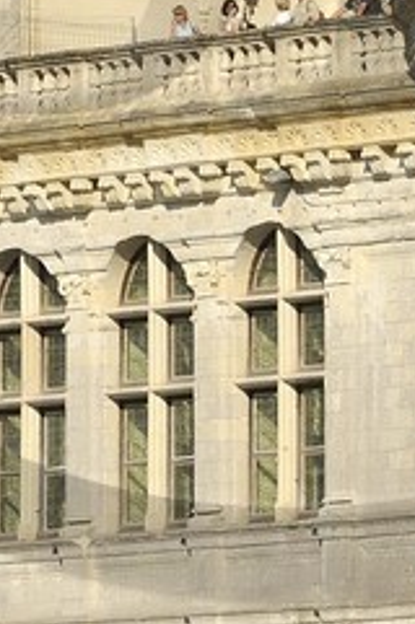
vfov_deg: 2.7
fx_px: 13335
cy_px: -205
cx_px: 290
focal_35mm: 769
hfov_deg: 1.8
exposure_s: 1/320
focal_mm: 116
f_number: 11
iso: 200
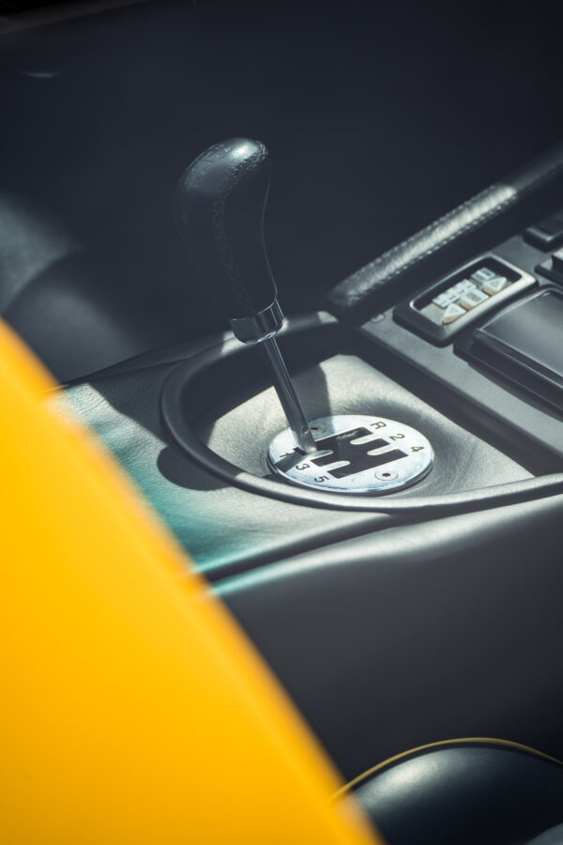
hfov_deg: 7.0
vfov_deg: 10.5
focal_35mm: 195
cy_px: 422
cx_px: 282
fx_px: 4574
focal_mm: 195
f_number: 5.6
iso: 100
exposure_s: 1/250
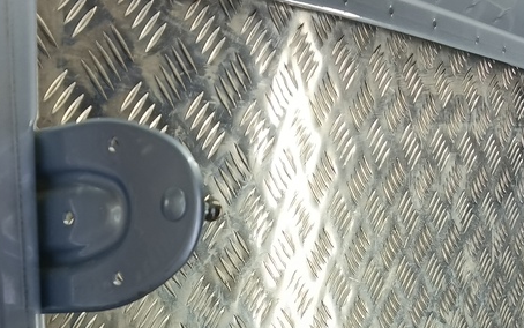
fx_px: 786
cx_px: 264
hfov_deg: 36.9
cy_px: 386
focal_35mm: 55
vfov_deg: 21.9
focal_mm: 4.11
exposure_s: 1/50
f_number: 1.6
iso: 83
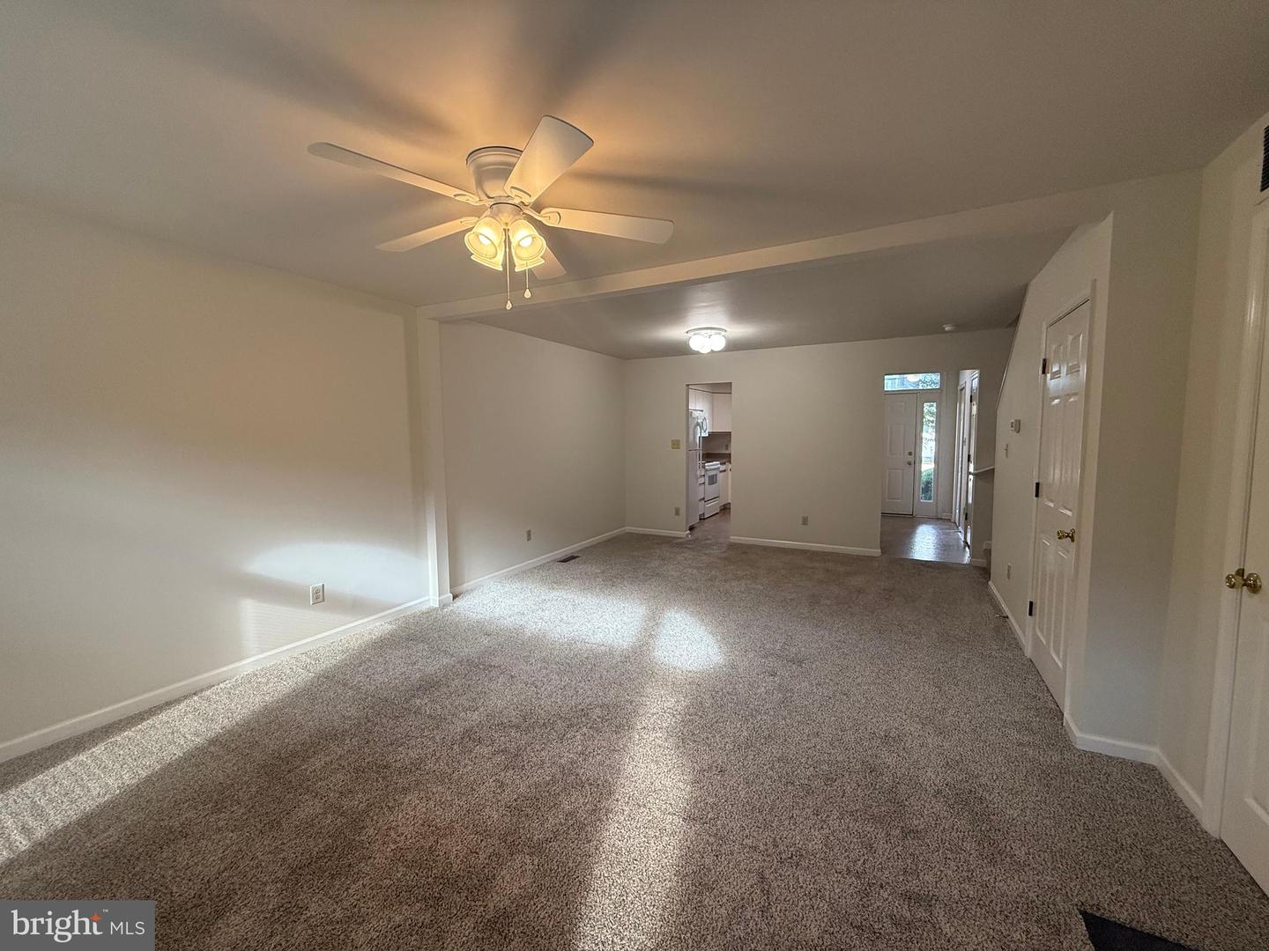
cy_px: 476
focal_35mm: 14
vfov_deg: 85.7
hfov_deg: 102.1
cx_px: 634
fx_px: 513
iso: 200
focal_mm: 2.22
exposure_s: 1/120
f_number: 2.2
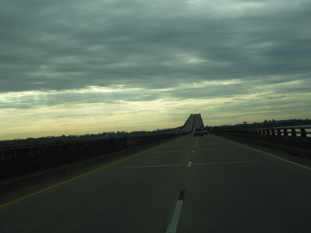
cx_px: 156
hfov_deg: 32.2
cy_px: 116
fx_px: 539
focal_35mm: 60
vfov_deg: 24.4
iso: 100
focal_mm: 10.7
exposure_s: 1/800
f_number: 4.2
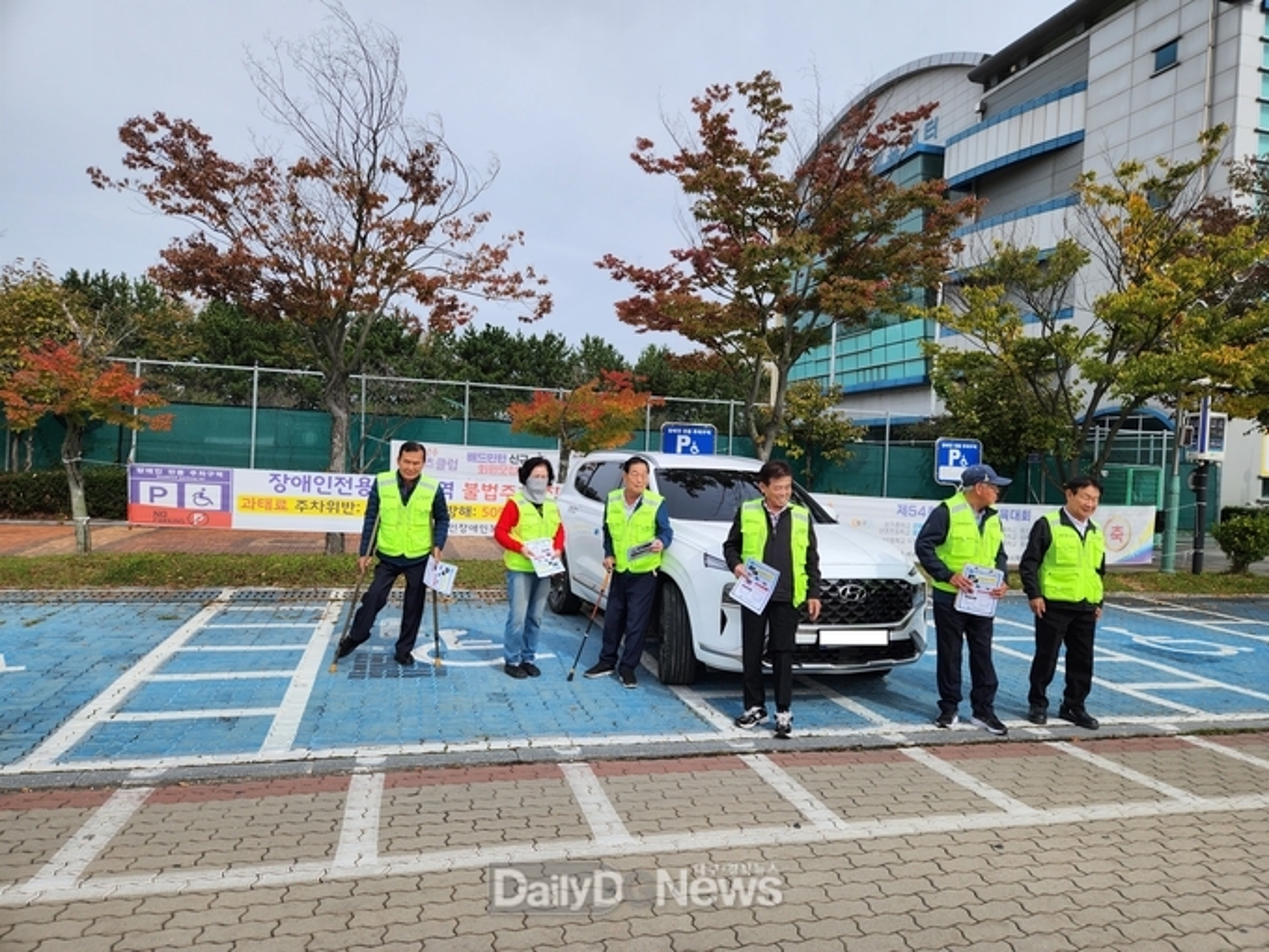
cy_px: 476
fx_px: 843
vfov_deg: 58.9
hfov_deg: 73.9
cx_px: 634
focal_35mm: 23
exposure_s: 1/1859
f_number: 1.8
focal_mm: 5.4
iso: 20
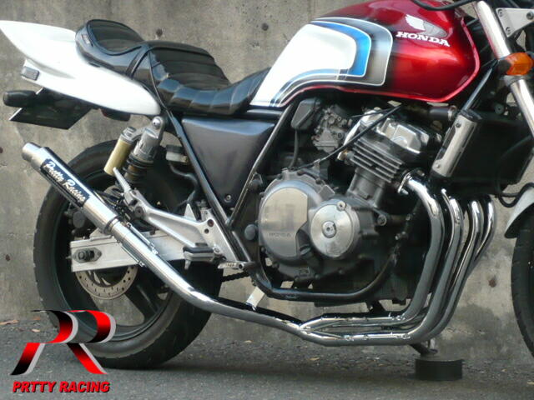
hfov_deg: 17.9
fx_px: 1697
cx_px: 267
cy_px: 200
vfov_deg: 13.5
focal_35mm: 110
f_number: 4.7
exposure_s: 1/30
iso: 200
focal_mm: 12
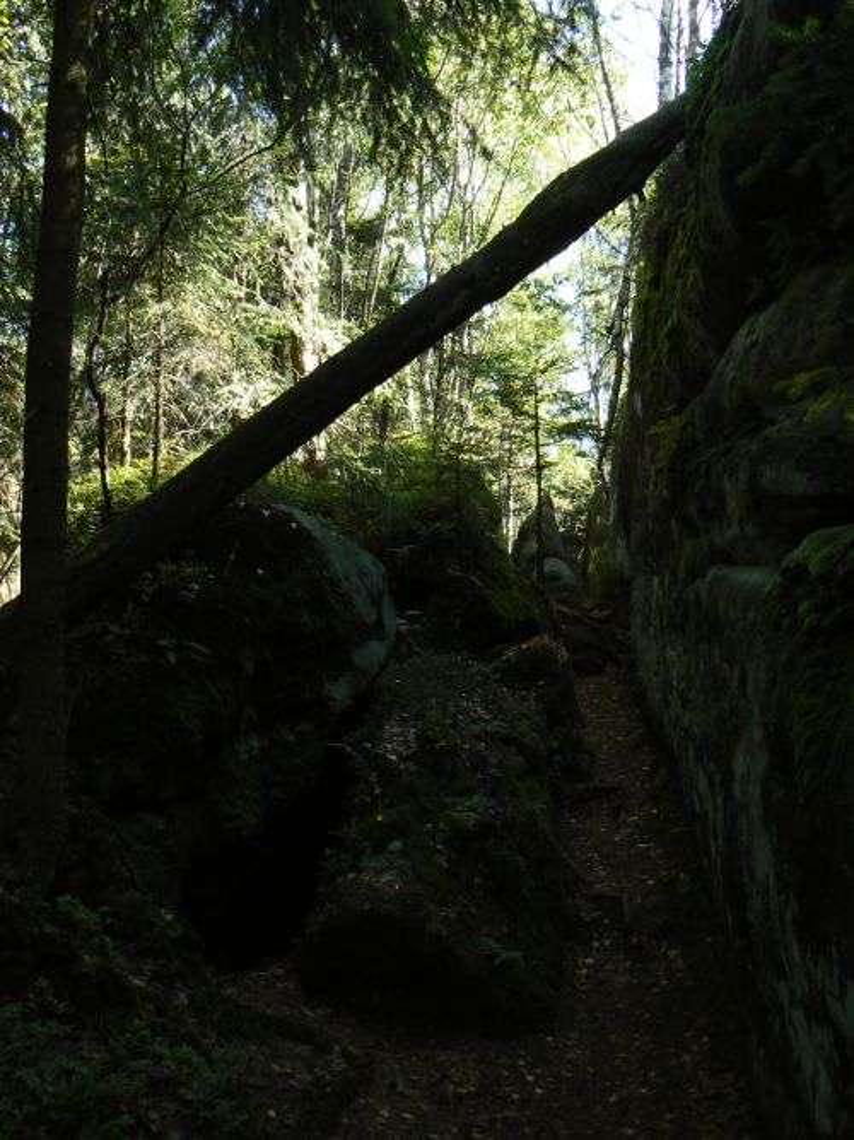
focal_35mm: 36
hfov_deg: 39.6
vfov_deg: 51.4
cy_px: 570
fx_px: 1185
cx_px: 427
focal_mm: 6
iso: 100
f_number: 4
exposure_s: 1/30
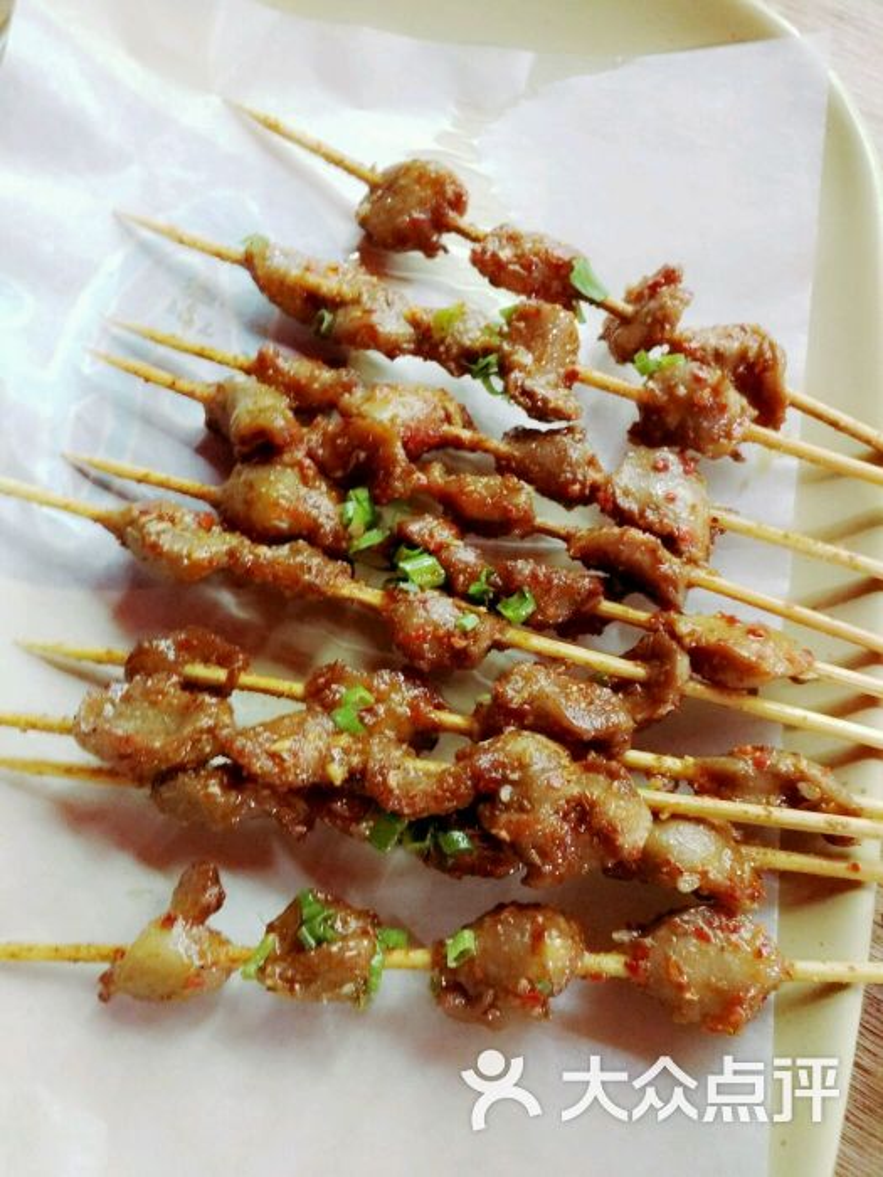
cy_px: 588
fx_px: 1020
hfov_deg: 46.8
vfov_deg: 60.0
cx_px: 442
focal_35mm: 30
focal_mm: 4.12
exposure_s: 1/14
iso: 1133
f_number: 2
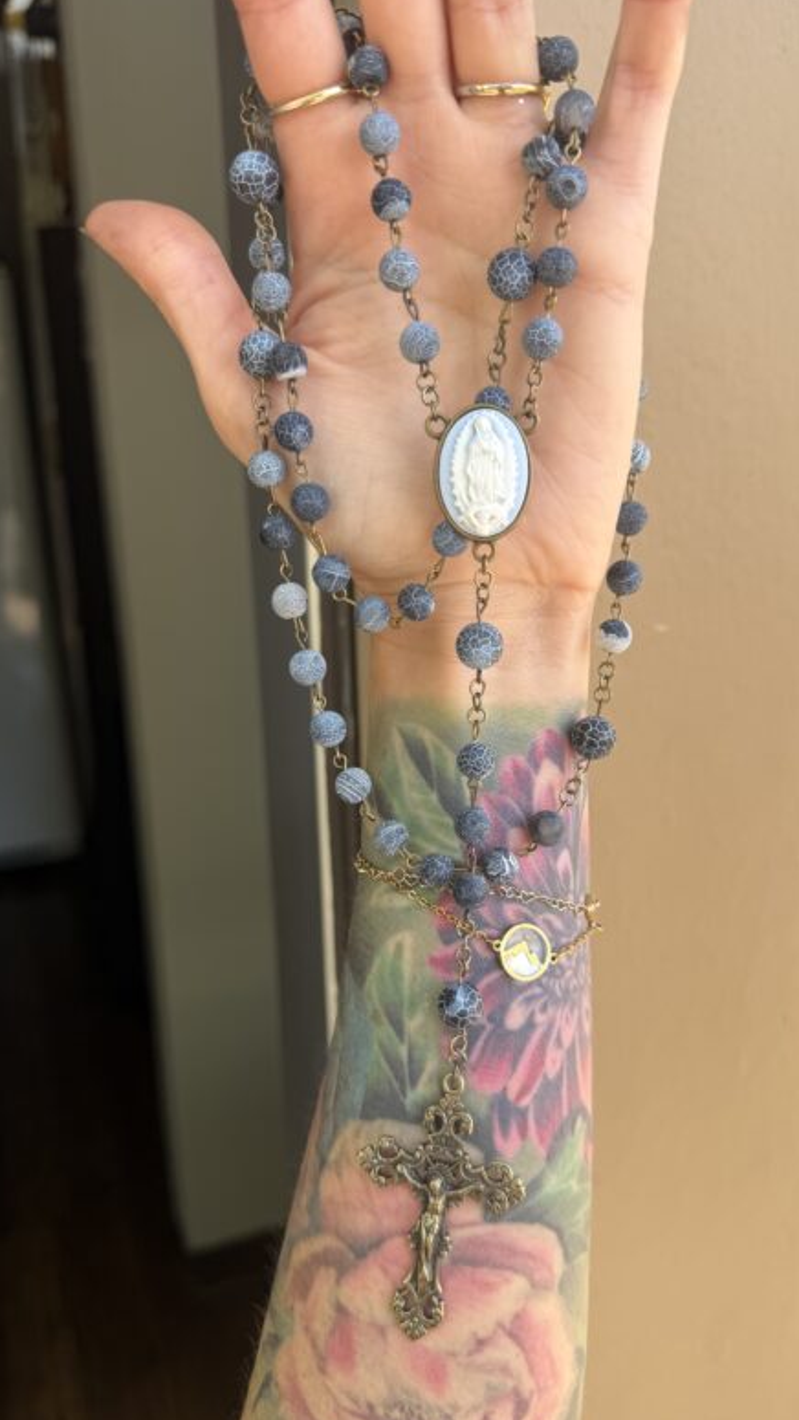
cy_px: 709
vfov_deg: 69.9
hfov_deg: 42.9
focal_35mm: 27
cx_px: 418
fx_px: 1017
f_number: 1.78
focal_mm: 6.76
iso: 80
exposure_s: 1/510
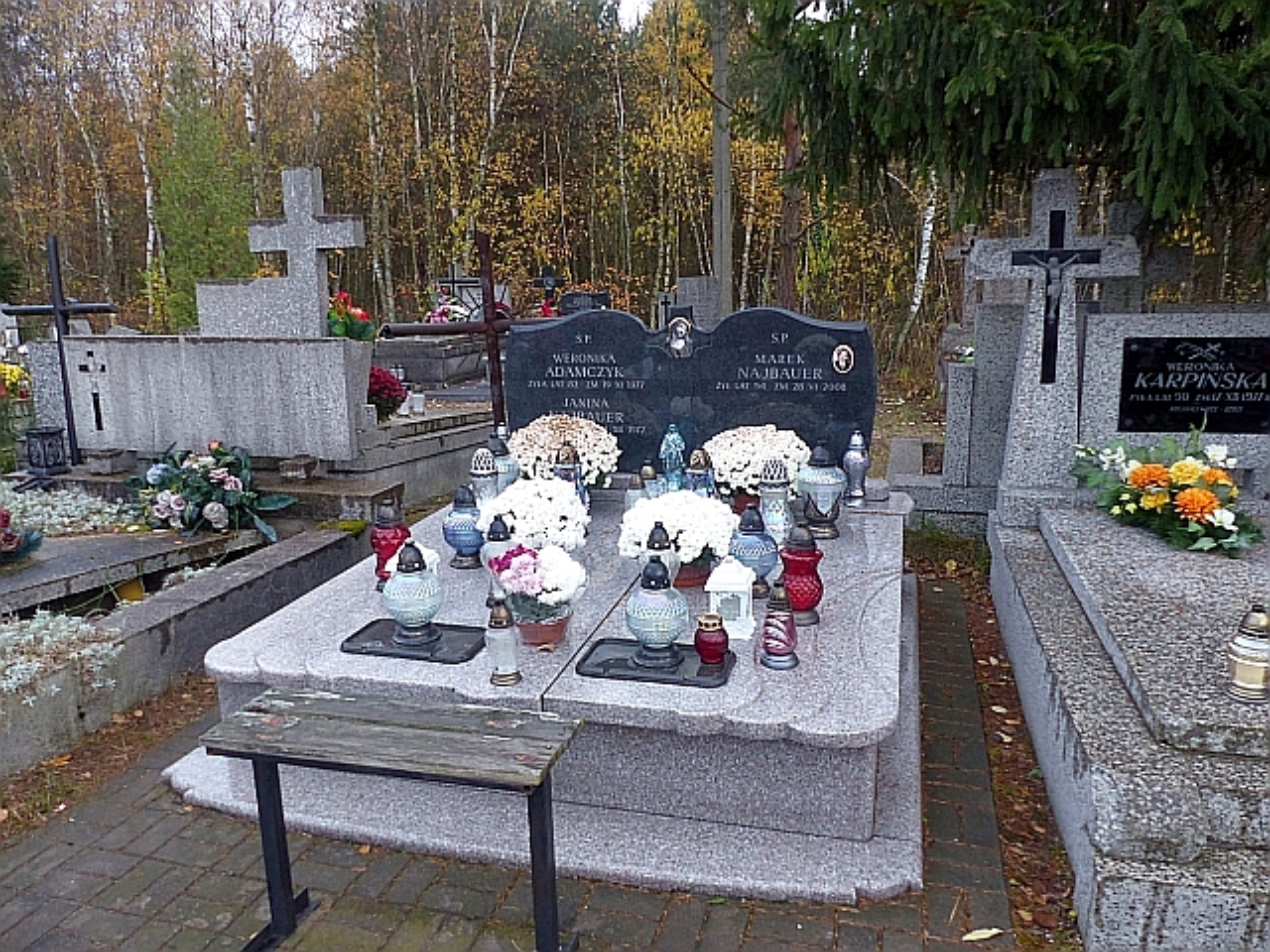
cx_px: 635
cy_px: 476
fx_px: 917
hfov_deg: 69.4
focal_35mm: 25
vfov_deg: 54.9
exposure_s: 1/60
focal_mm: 4.5
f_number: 2.8
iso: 200
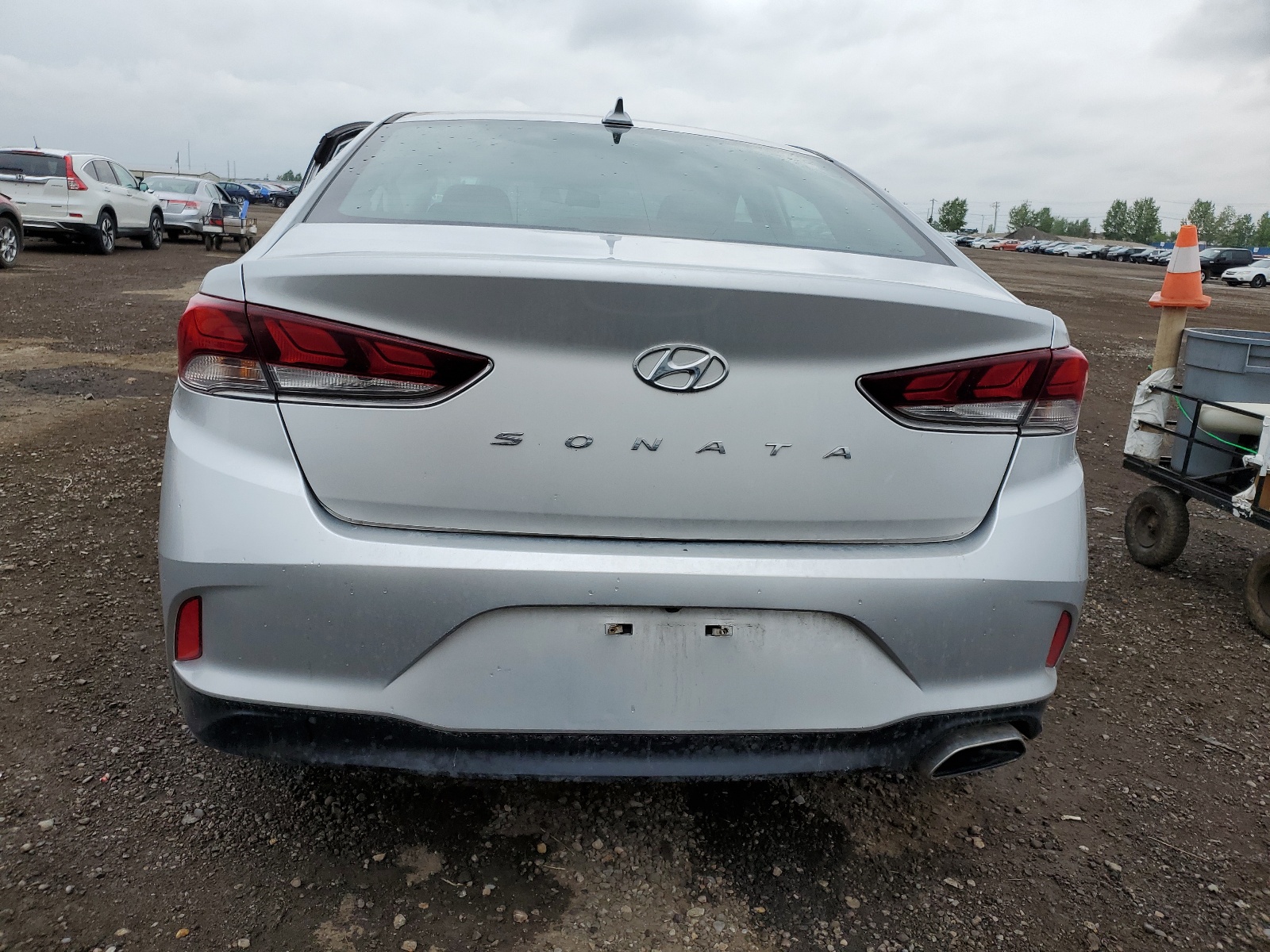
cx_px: 635
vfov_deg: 53.1
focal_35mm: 26
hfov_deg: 67.3
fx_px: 954
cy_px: 476
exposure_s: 1/1250
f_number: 1.5
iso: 50
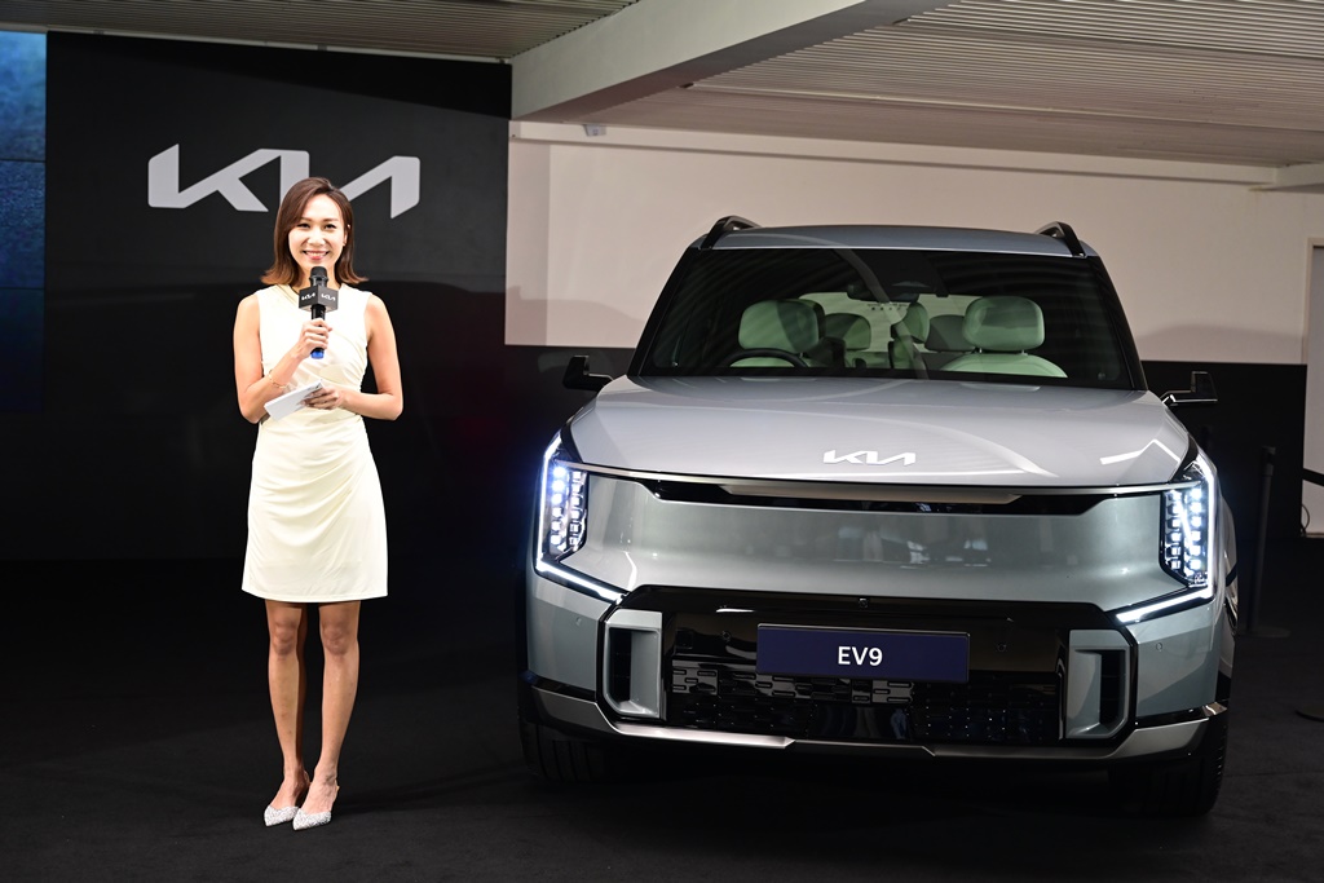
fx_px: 1913
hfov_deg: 38.2
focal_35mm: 52
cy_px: 442
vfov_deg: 26.0
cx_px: 662
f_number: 4
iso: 1600
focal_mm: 52
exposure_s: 1/160
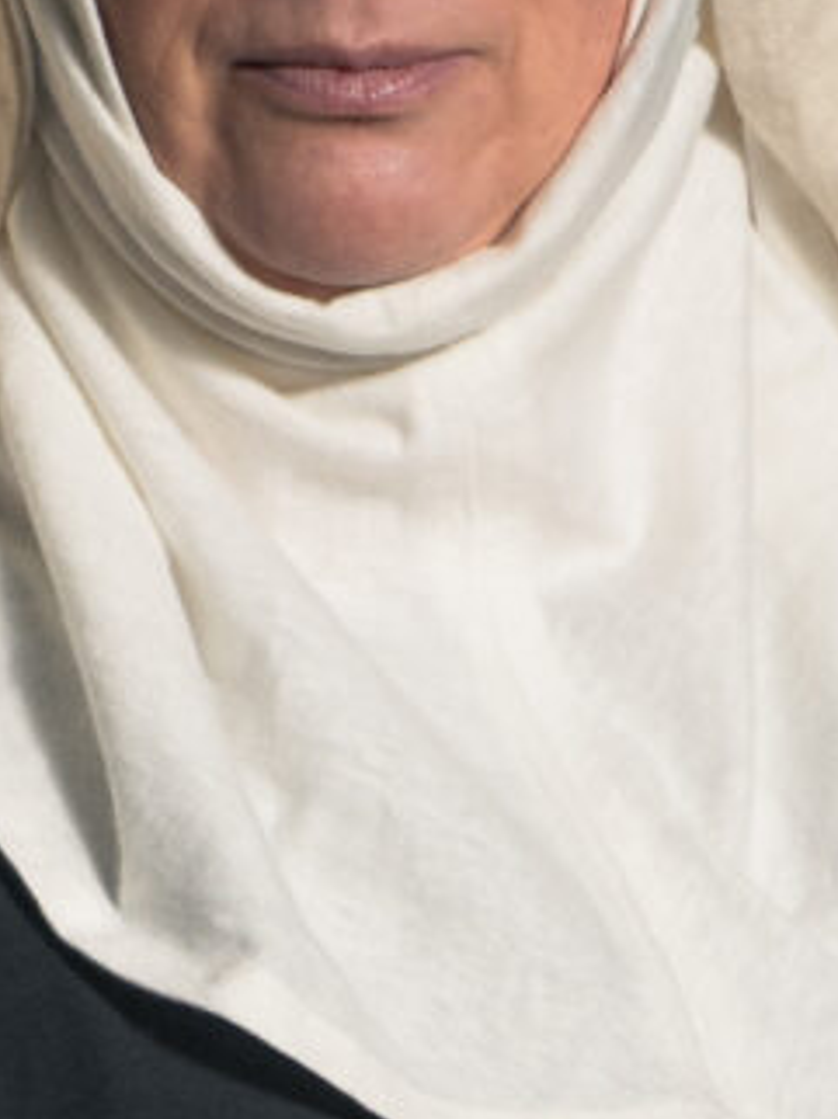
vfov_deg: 3.7
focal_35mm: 531
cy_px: 956
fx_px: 17162
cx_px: 403
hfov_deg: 2.8
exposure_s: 1/200
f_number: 5.6
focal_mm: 99
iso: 100
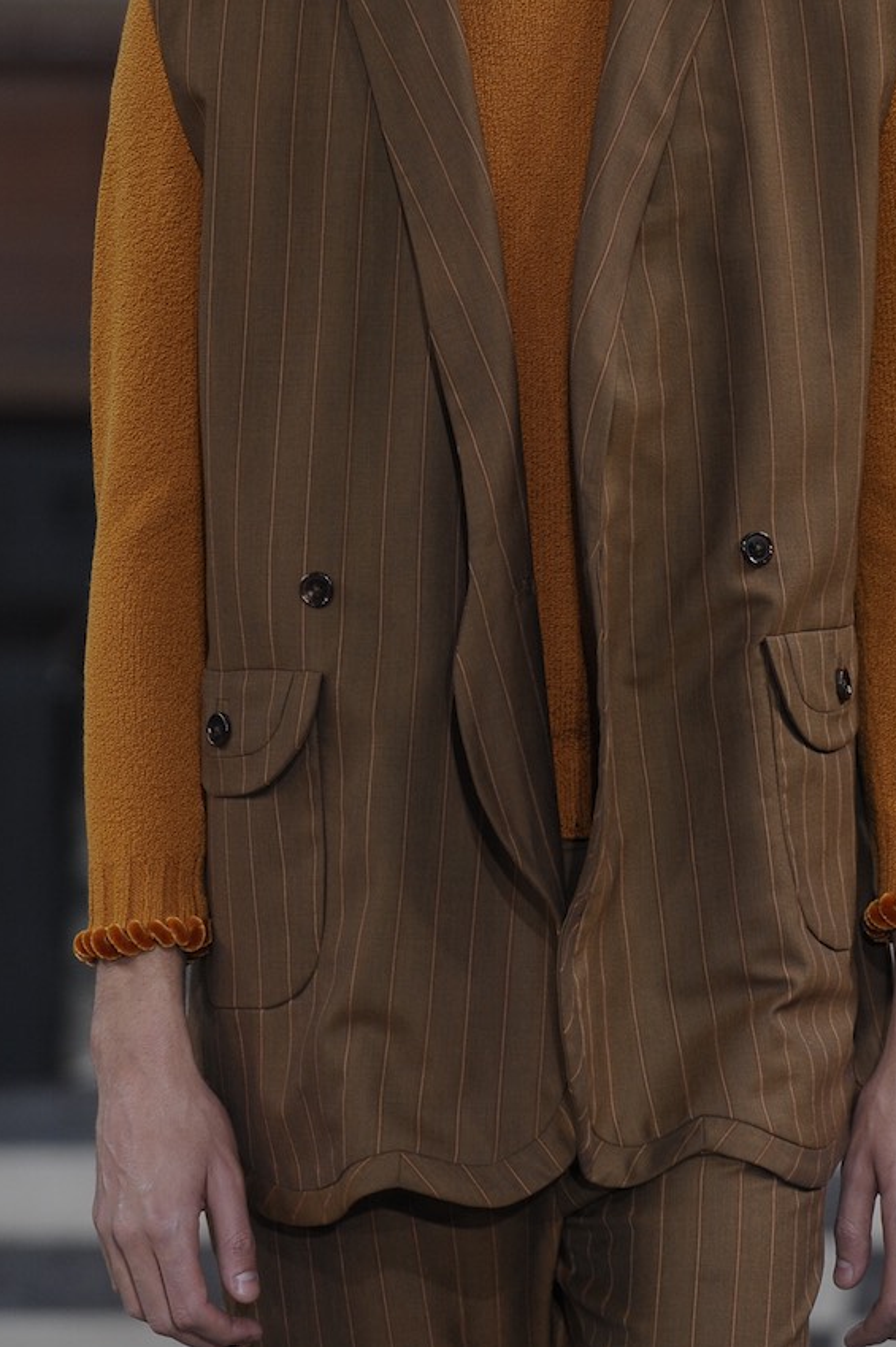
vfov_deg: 5.8
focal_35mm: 354
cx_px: 555
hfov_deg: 3.9
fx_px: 13231
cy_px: 404
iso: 1000
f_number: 4
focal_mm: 200
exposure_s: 1/500
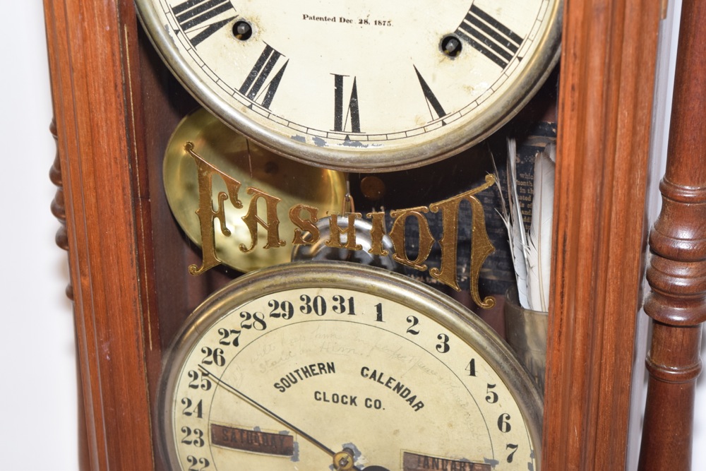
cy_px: 236
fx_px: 1618
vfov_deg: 16.6
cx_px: 353
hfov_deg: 24.6
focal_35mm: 82
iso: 800
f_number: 5.6
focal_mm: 55
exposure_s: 1/80
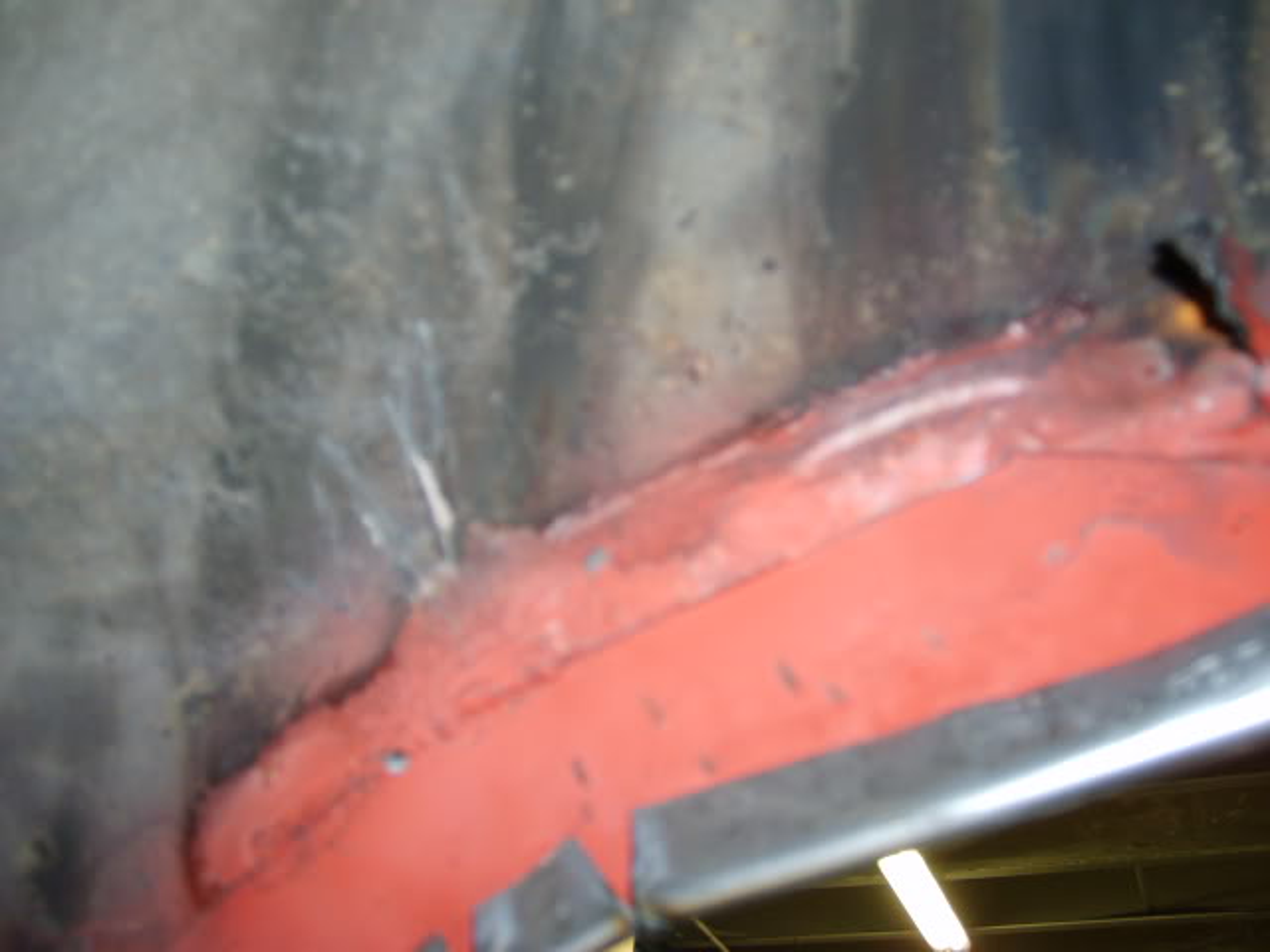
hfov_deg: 52.6
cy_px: 476
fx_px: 1284
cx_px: 635
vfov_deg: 40.7
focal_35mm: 35
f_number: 2.8
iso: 100
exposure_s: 1/45
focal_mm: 5.8
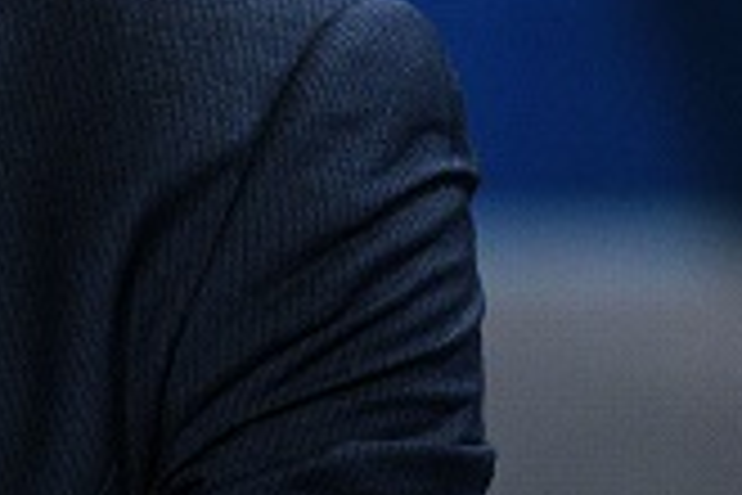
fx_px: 40024
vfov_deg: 0.7
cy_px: -146
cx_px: -576
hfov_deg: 1.1
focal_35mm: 1942
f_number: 4.5
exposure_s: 1/200
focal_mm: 400
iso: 3200
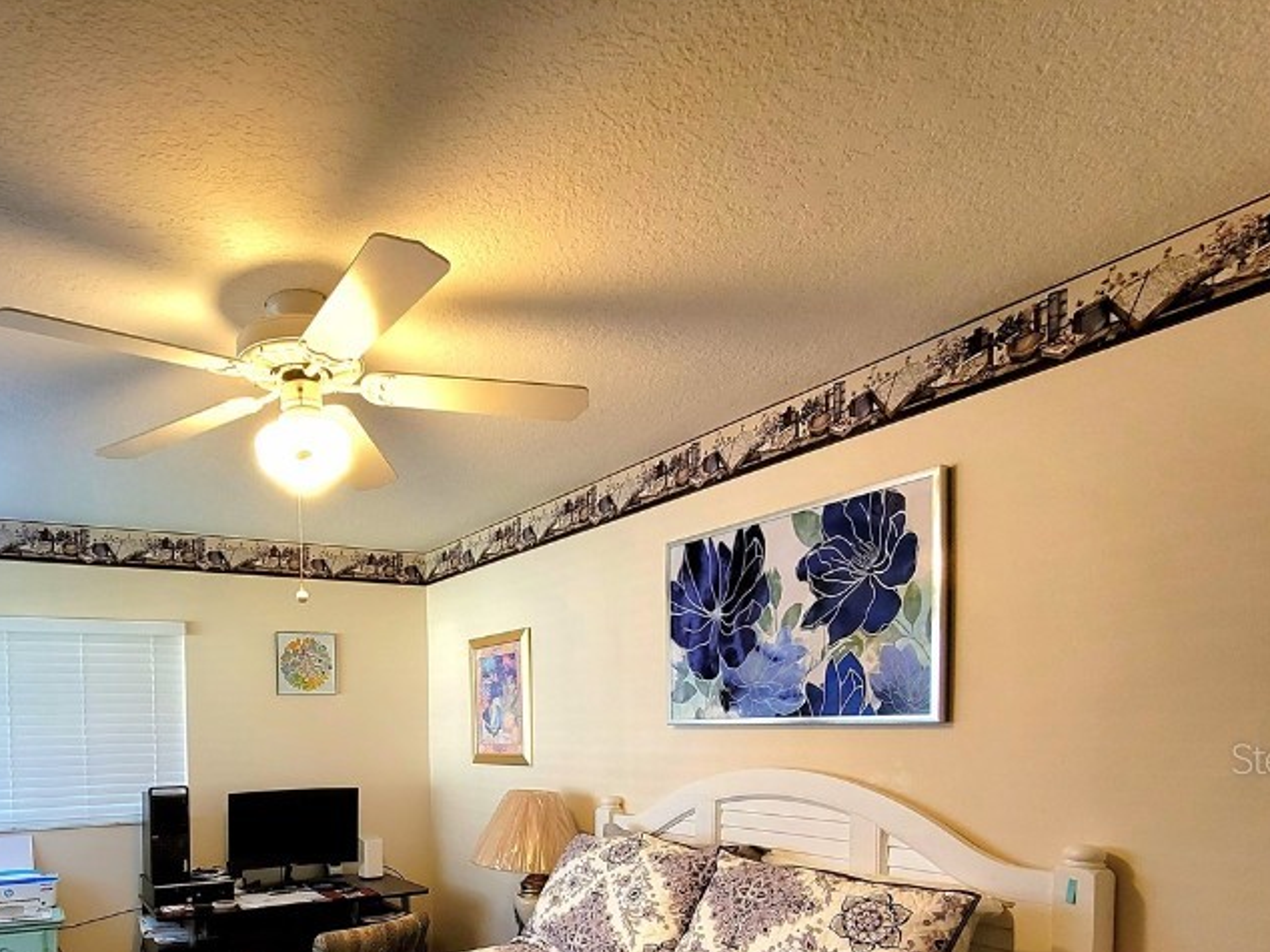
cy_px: 758
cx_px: 395
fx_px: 770
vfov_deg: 58.7
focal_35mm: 21
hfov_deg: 75.8
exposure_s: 1/60.2
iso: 200
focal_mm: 2.2
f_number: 2.2
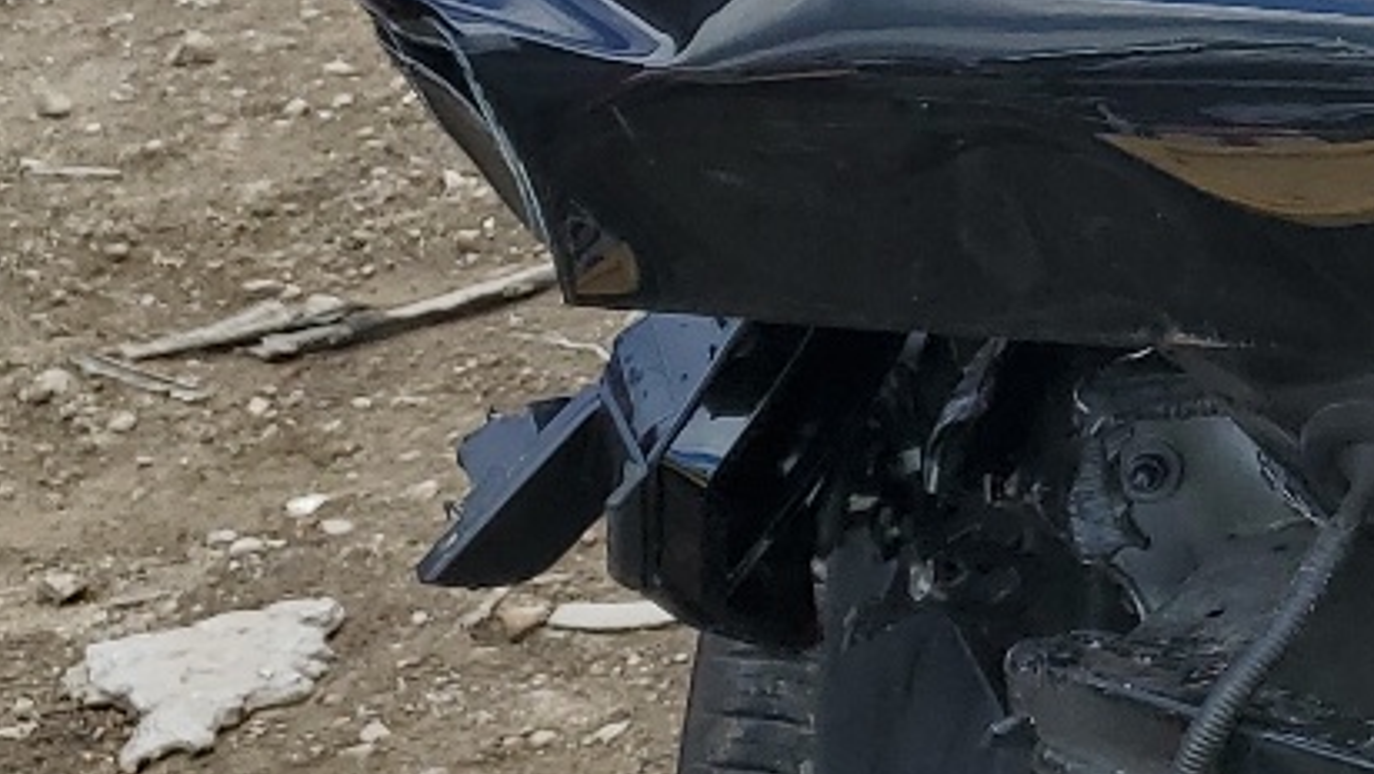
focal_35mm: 110
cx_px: 2271
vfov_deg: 10.9
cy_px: -53
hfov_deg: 16.9
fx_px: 4009
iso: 50
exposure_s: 1/1667
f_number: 1.5
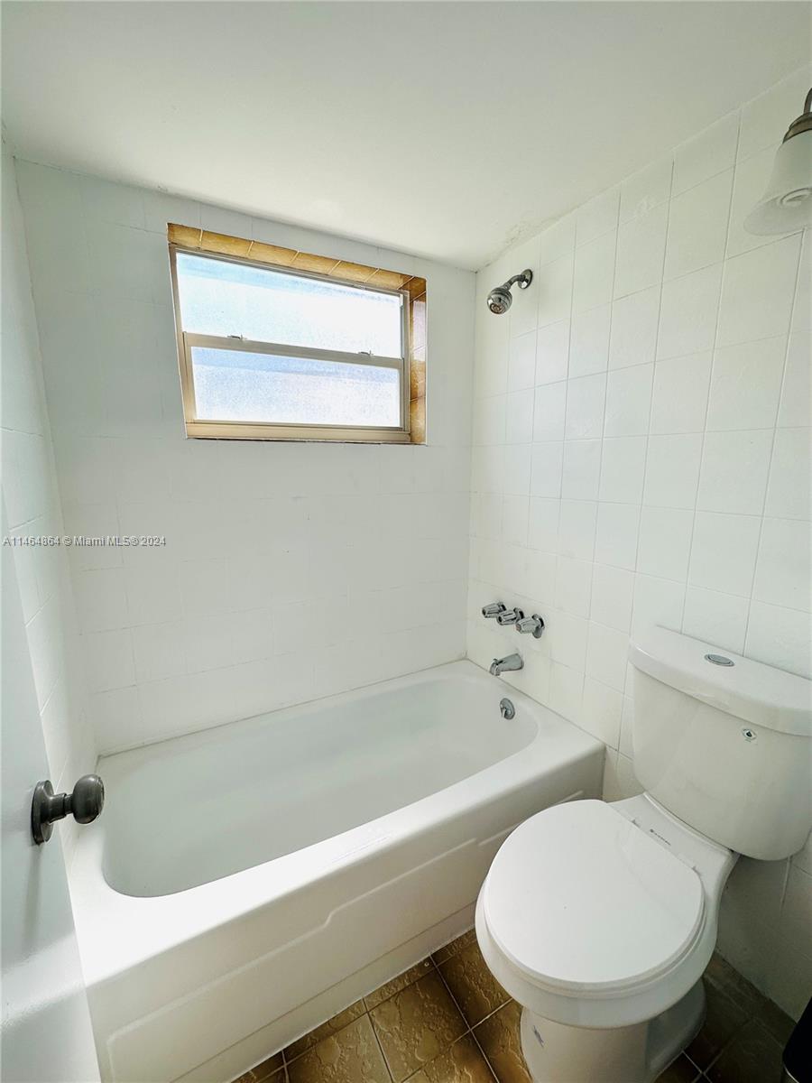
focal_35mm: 14
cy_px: 542
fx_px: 438
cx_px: 406
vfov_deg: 102.1
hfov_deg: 85.7
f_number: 2.2
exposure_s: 1/416
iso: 40
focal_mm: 2.22
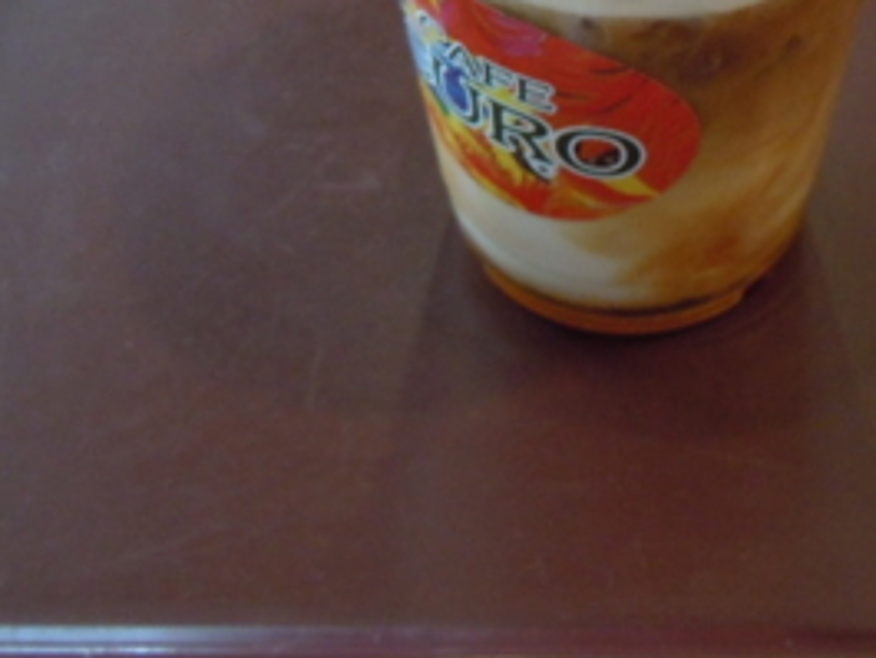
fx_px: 1722
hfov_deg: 28.2
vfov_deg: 21.1
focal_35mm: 68
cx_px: 648
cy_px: 46
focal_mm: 5.4
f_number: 3.5
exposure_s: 1/30
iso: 400
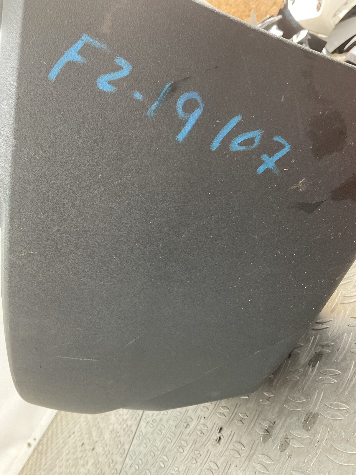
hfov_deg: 48.2
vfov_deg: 61.7
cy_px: 238
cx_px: 178
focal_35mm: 29
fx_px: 398
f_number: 1.8
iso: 50
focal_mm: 3
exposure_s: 1/60
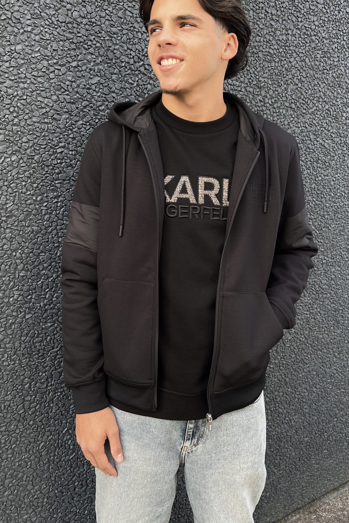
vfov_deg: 58.6
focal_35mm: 32
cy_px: 235
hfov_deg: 41.0
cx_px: 204
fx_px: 465
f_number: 1.5
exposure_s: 1/150
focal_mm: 5.7
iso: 64
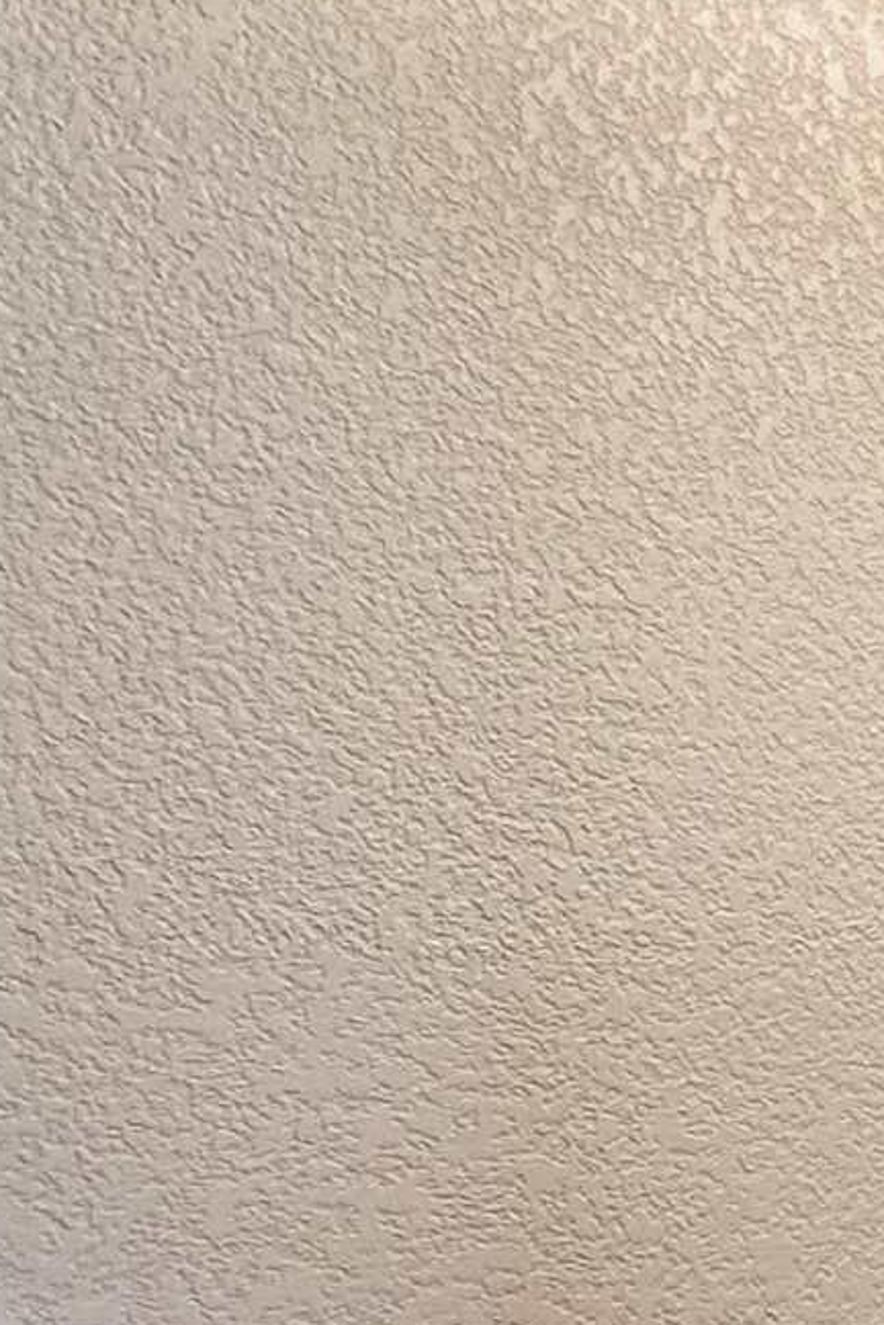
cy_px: 1352
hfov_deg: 14.6
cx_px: 1971
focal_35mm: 69
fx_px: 2541
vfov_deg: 27.4
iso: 160
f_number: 2.2
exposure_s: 1/60
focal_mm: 2.22
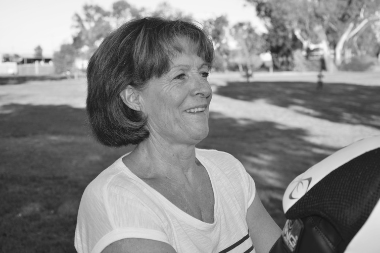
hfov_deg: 35.1
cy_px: 126
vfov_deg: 23.8
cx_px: 190
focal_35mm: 57
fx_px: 601
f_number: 5
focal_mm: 38
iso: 100
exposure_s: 1/250
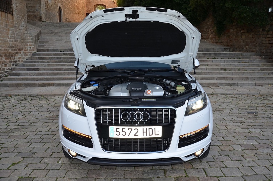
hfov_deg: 59.6
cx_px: 136
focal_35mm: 32
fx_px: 238
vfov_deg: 41.5
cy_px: 90
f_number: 4
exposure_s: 1/200
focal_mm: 21
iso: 100
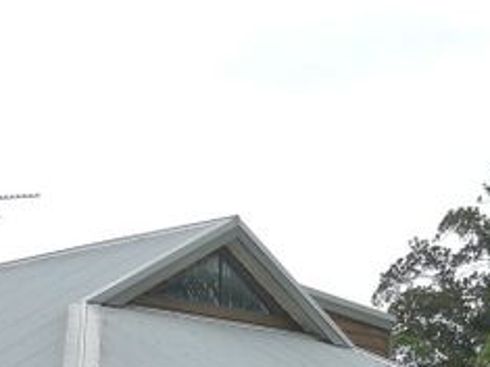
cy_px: 603
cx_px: 19
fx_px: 1542
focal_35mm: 109
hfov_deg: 17.7
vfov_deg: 12.7
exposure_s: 1/500
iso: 125
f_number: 2.8
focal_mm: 6.8
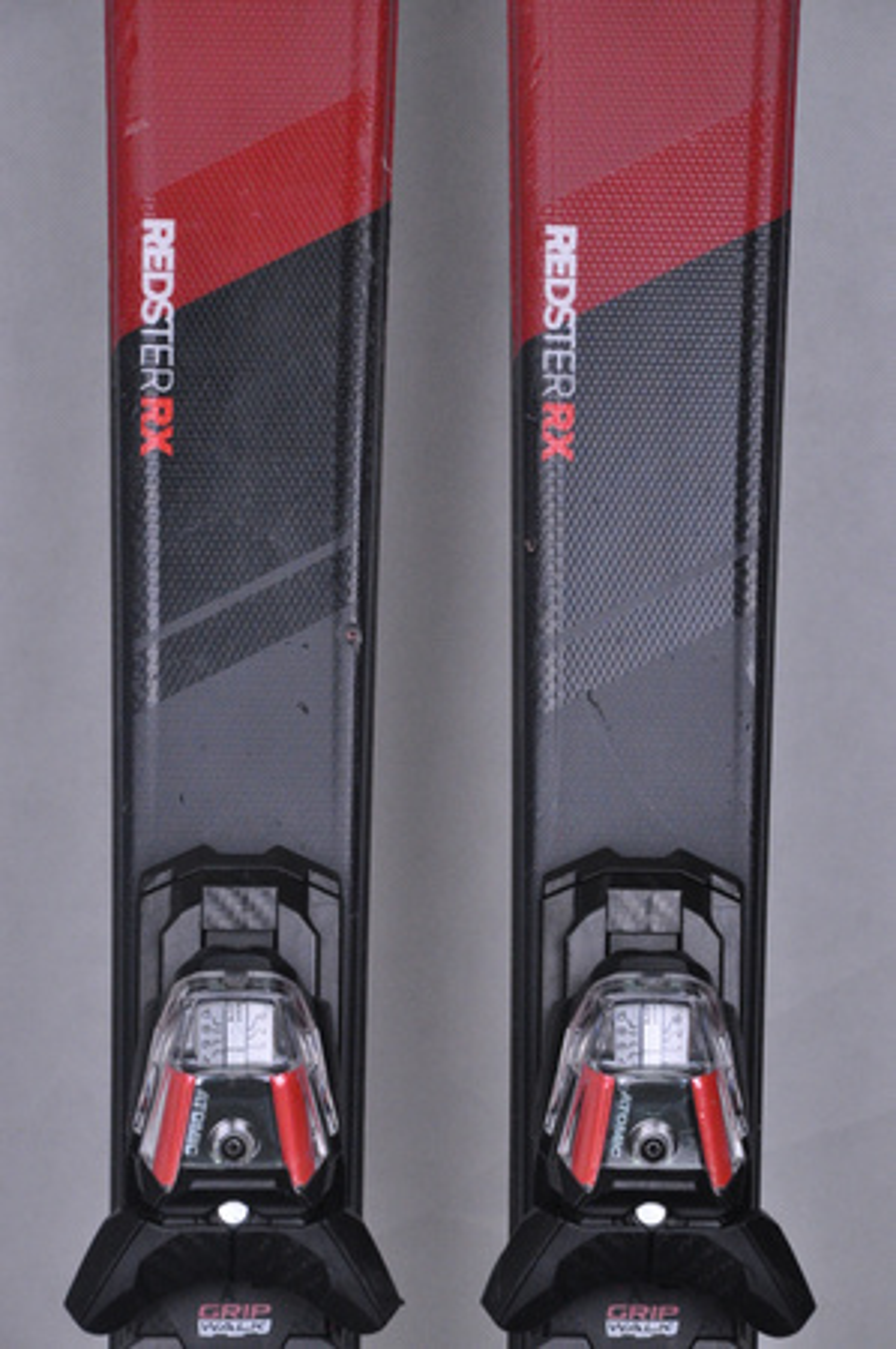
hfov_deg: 8.7
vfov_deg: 13.1
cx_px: 448
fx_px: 5893
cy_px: 674
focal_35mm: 158
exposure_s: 1/125
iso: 3200
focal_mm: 105
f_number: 9.5
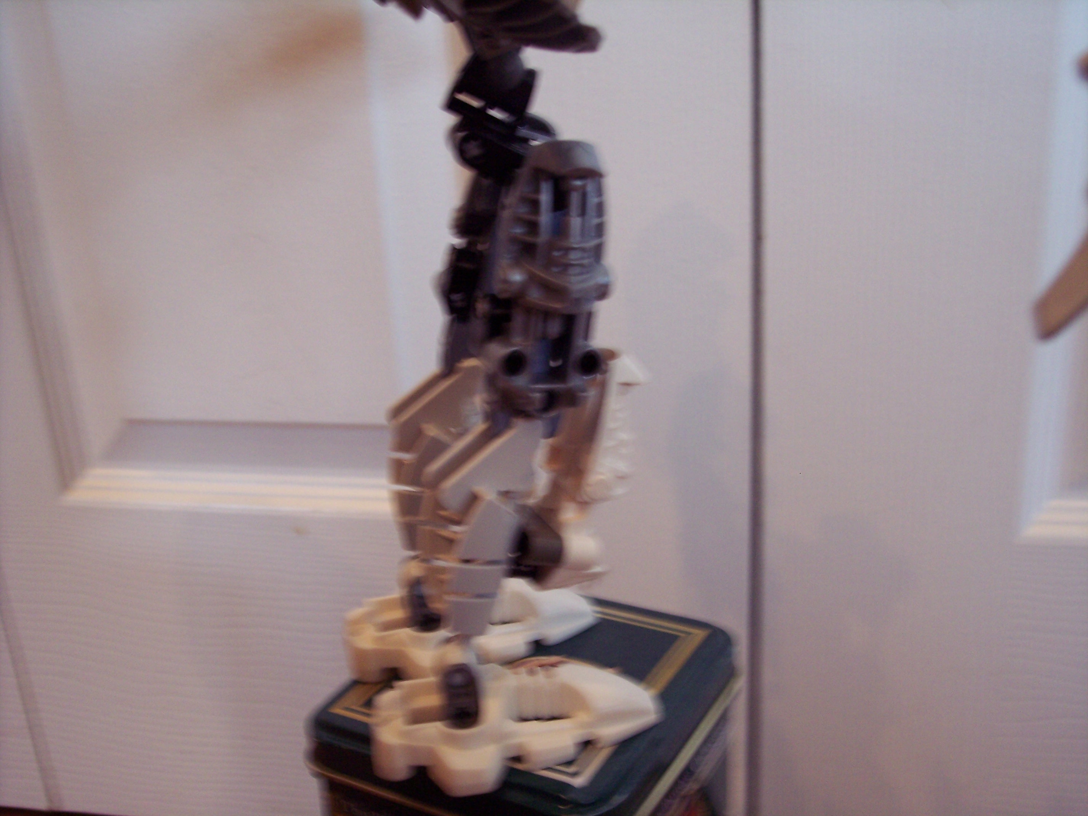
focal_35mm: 39
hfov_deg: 47.9
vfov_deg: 36.8
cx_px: 544
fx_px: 1226
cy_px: 408
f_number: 3.4
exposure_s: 1/10
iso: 200
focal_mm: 8
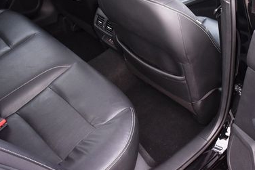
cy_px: 35
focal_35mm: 46
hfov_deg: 42.1
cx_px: 172
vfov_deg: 28.7
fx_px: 326
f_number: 3.5
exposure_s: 1/125
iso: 1000
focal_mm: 18
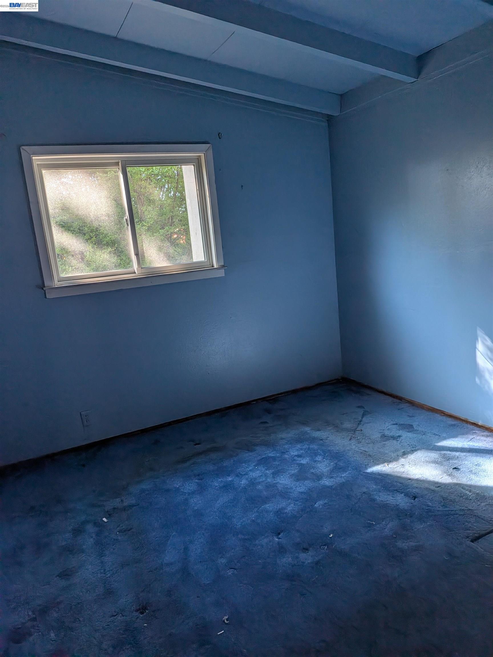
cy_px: 328
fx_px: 456
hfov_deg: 56.8
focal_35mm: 24
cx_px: 246
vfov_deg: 71.6
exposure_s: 1/100
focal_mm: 4.53
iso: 100
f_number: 1.7
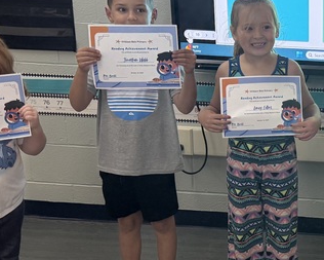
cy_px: 153
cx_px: 373
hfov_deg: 23.2
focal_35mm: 76
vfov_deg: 20.2
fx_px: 729
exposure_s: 1/90
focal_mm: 6.76
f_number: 1.78
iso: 250
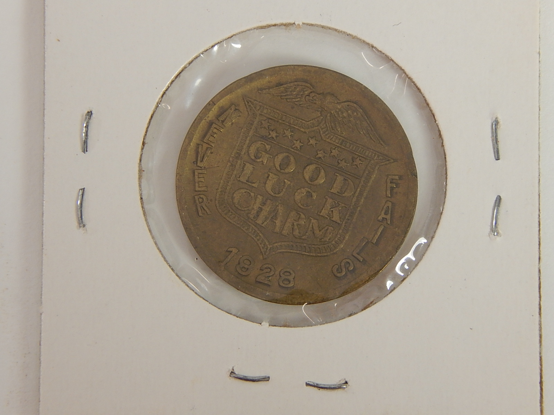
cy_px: 208
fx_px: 3713
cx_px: 277
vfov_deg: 6.4
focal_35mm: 232
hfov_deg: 8.5
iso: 200
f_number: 5.6
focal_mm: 41.7
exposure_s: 1/30
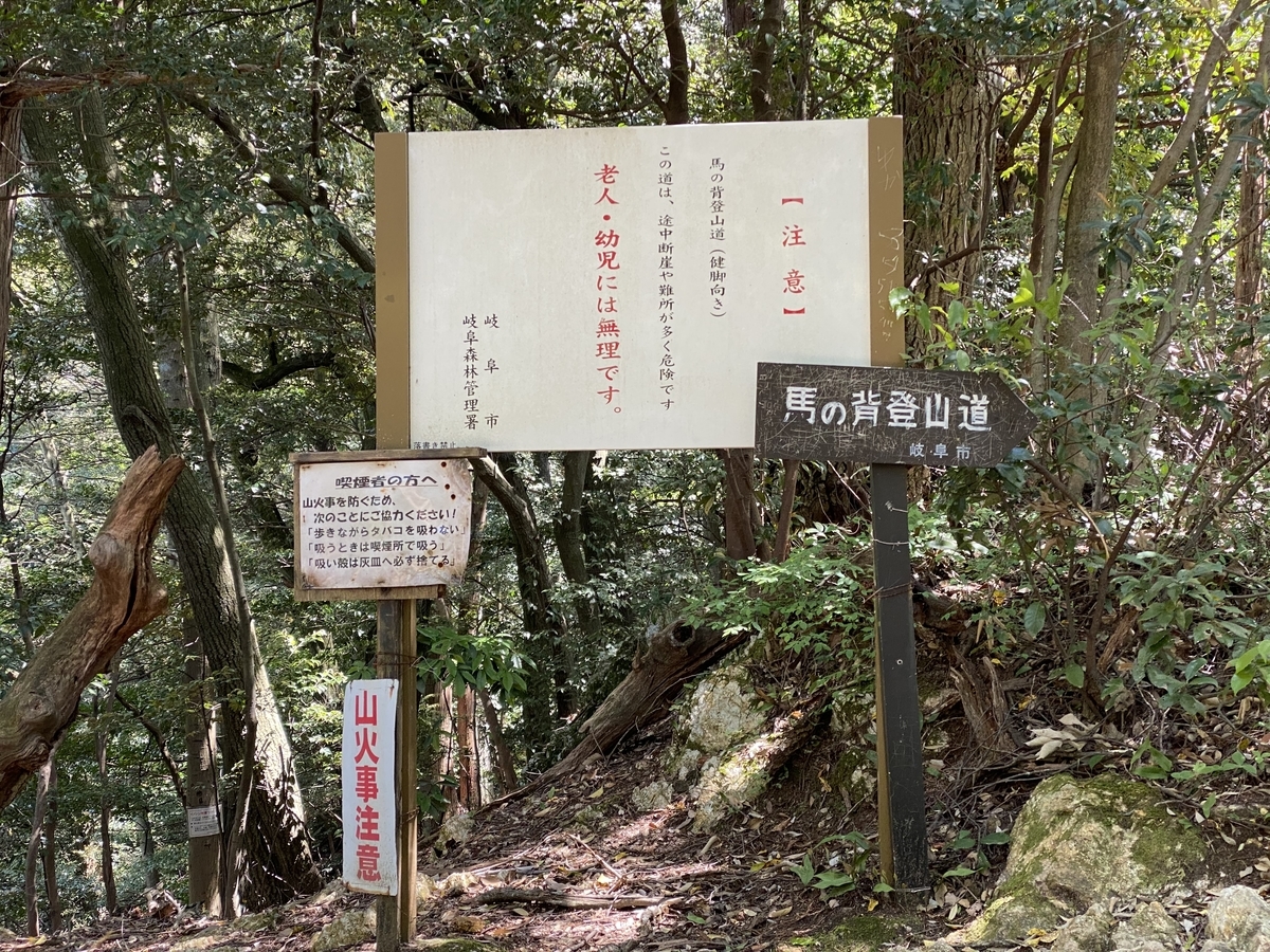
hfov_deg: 36.8
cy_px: 476
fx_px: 1908
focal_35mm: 52
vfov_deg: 28.0
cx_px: 635
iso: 80
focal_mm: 6
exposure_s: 1/121
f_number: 2
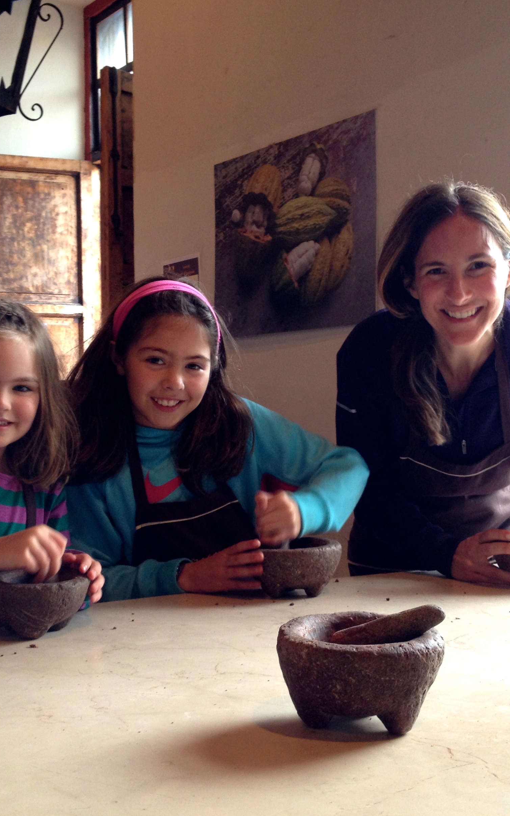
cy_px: 407
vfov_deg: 40.3
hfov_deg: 25.8
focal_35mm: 50
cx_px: 281
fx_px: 1112
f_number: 2.4
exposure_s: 1/20
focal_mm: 4.28
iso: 80
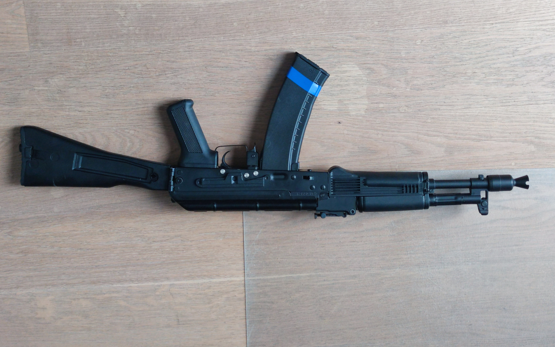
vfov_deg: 25.3
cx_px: 278
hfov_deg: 39.6
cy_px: 141
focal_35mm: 51
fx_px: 771
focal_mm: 6.72
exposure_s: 1/50
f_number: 1.69
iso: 511
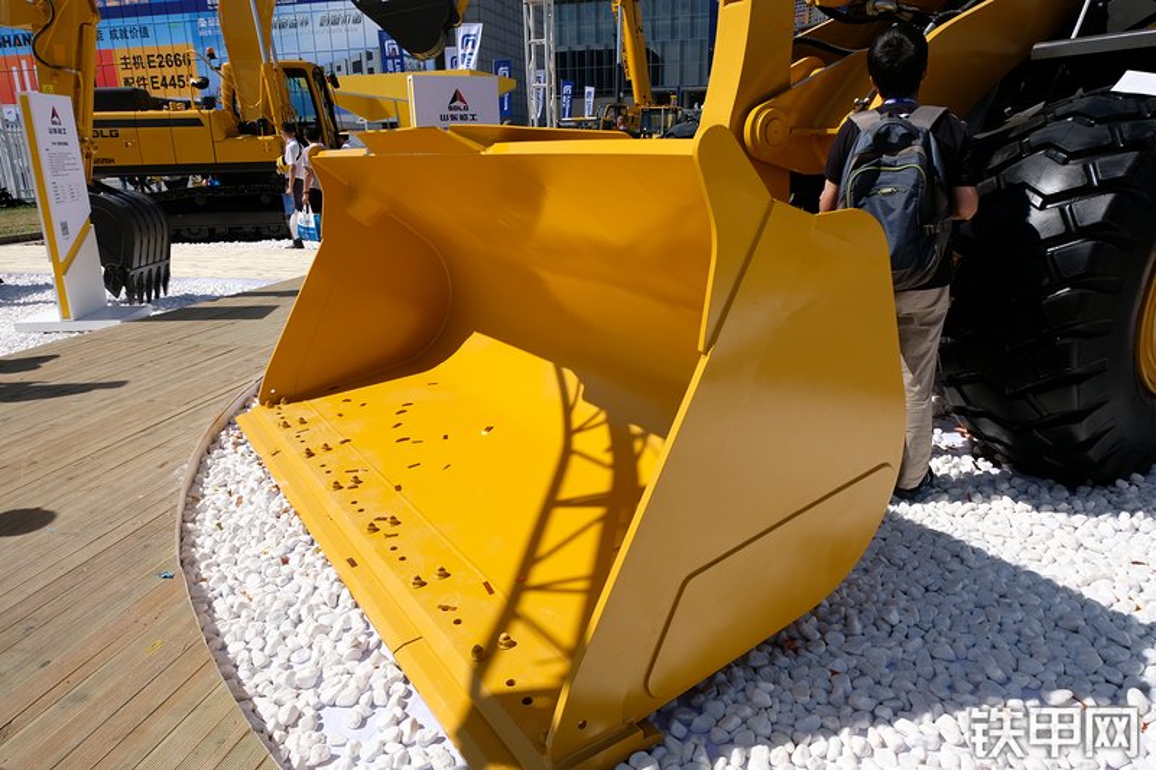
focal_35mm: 24
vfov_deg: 53.1
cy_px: 385
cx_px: 578
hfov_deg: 73.8
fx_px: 770
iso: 200
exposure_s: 1/1250
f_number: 5.6
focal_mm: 16
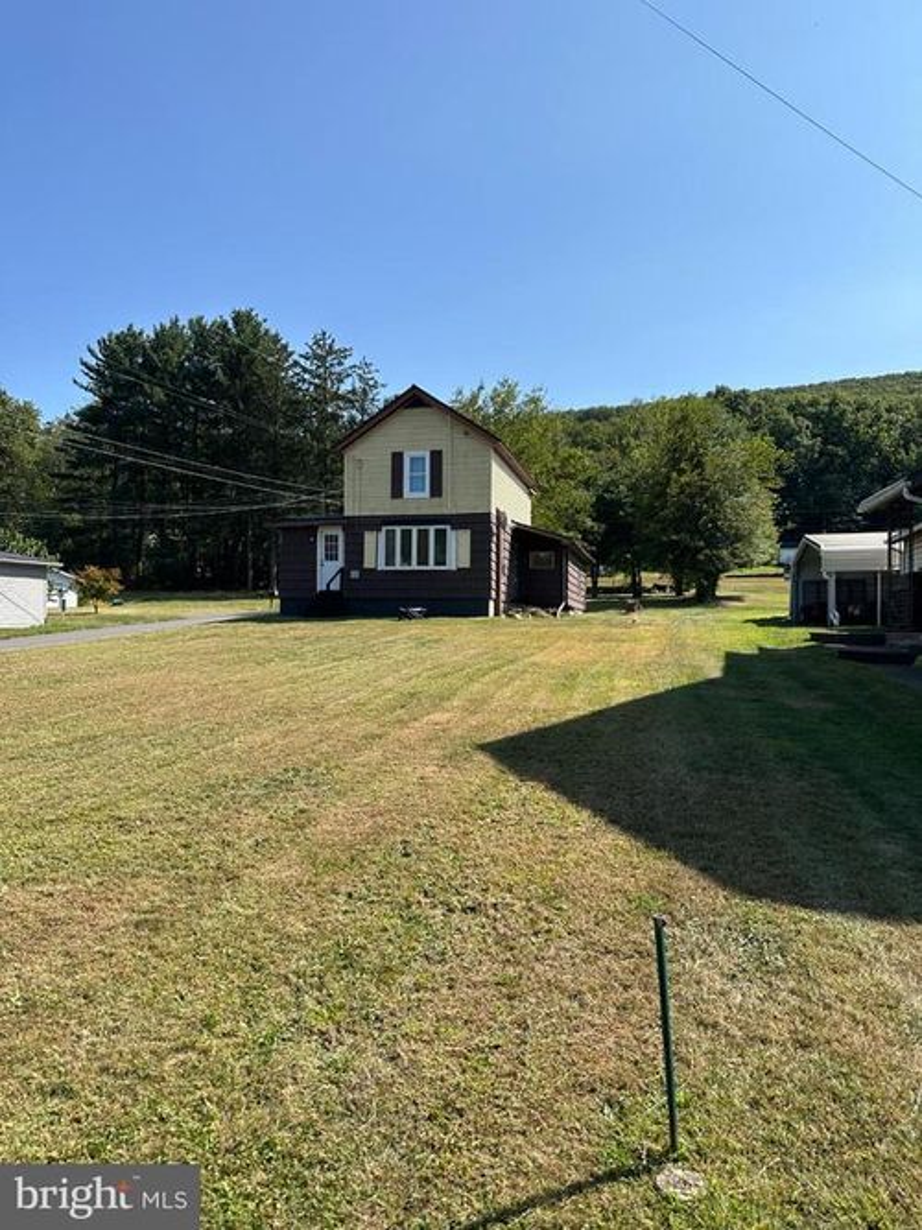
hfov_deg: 56.8
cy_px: 615
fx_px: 853
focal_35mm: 24
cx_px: 461
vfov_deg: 71.6
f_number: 1.78
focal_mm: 6.86
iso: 80
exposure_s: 1/3597
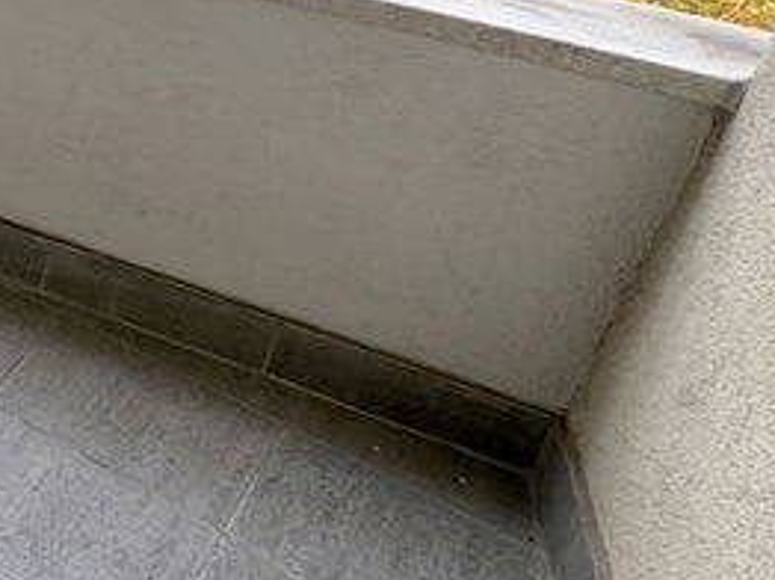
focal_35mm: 57
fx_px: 1275
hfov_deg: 19.1
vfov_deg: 22.9
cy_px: -169
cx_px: -788
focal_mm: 2.22
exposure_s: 1/191
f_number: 2.2
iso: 40
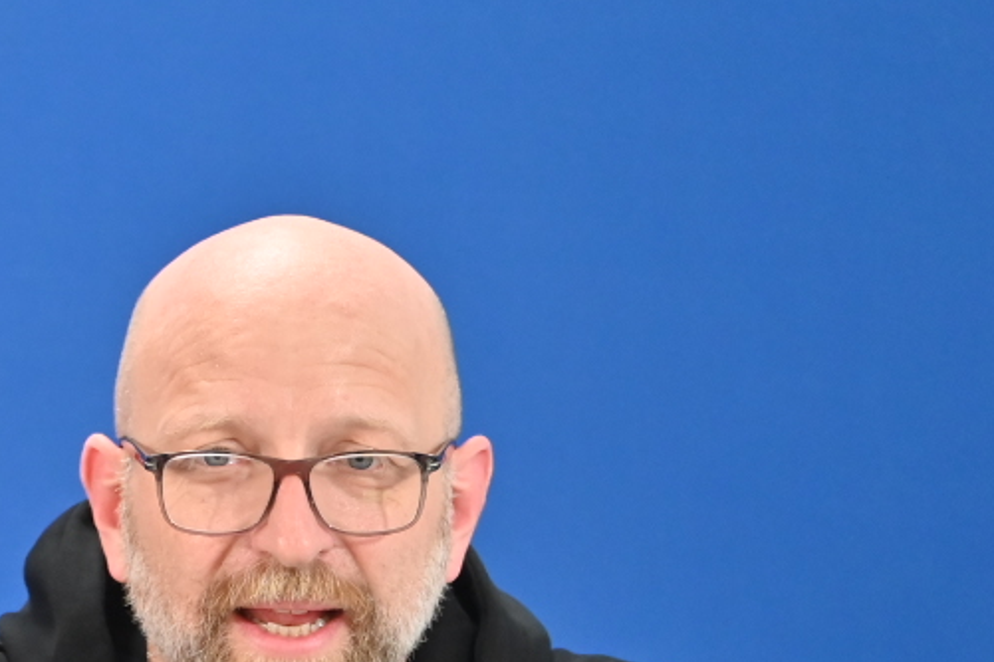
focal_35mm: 404
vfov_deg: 3.4
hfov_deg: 5.1
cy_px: 791
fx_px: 11154
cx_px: -442
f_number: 2.8
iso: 2200
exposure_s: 1/160
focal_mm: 125
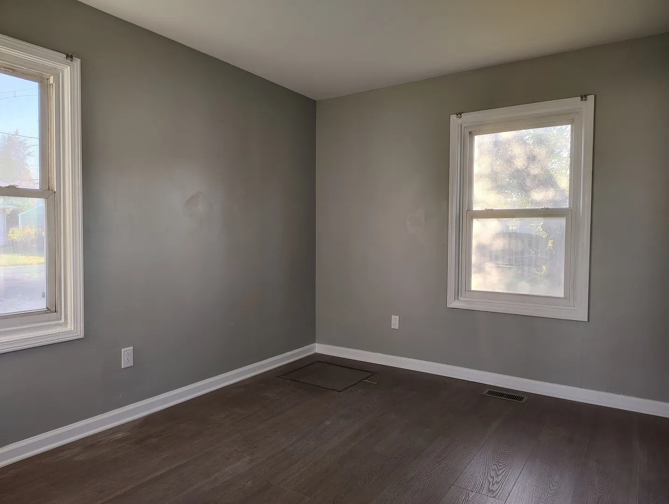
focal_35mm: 24
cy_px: 252
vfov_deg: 56.9
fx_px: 465
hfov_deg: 71.5
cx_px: 334
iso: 800
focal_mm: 5.56
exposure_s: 1/60
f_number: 1.8
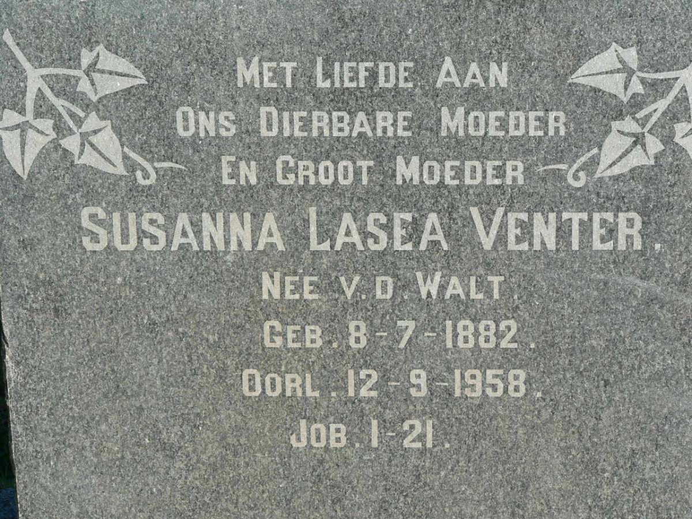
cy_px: 260
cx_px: 346
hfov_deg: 13.7
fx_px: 2879
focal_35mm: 144
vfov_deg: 10.3
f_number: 5.6
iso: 100
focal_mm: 24.1
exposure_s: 1/400
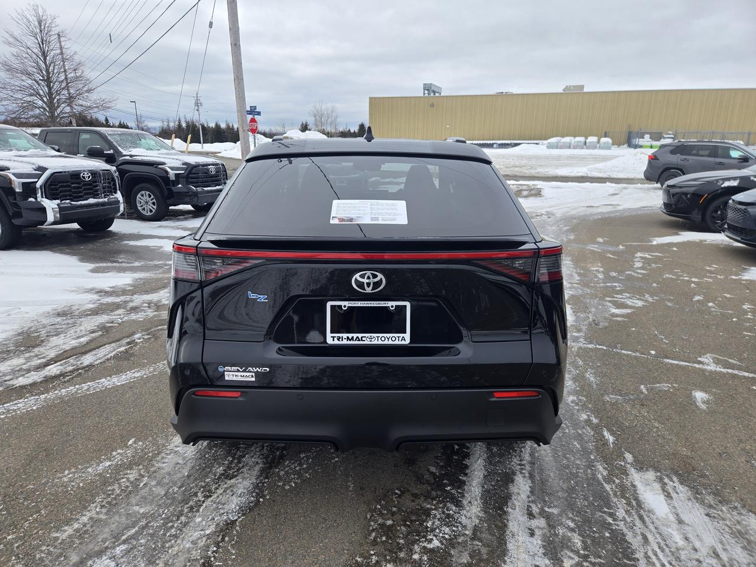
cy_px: 284
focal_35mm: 23
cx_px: 378
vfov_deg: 58.9
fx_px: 502
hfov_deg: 73.9
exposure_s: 1/338
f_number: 1.8
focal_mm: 5.4
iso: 25
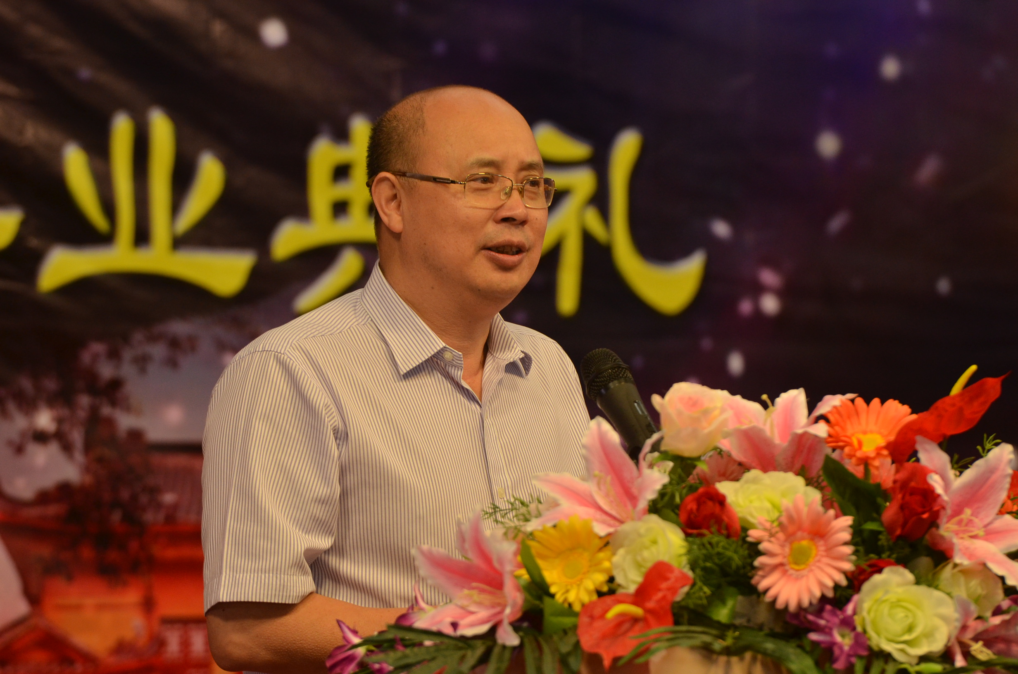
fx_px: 8466
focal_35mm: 300
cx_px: 509
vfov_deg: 4.6
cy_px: 337
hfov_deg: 6.9
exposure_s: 1/125
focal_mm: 200
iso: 640
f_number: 4.5
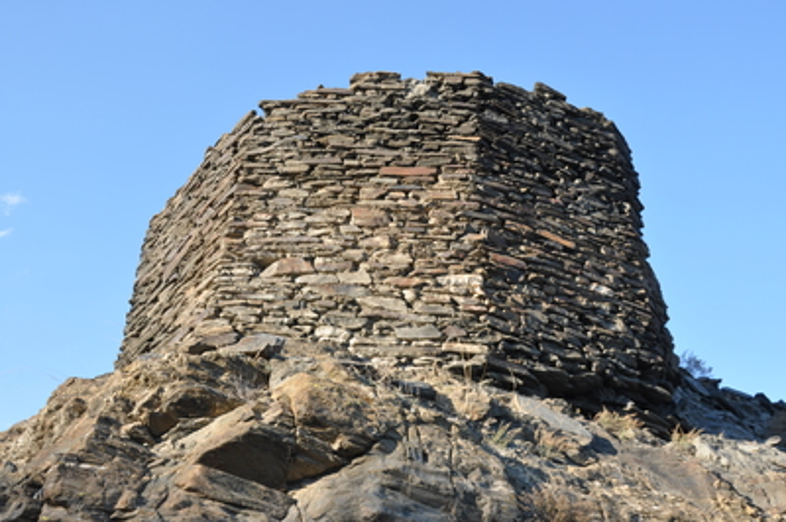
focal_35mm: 39
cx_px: 393
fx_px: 851
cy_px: 261
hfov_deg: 49.6
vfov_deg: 34.2
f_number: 10
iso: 200
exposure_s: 1/100
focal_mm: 26
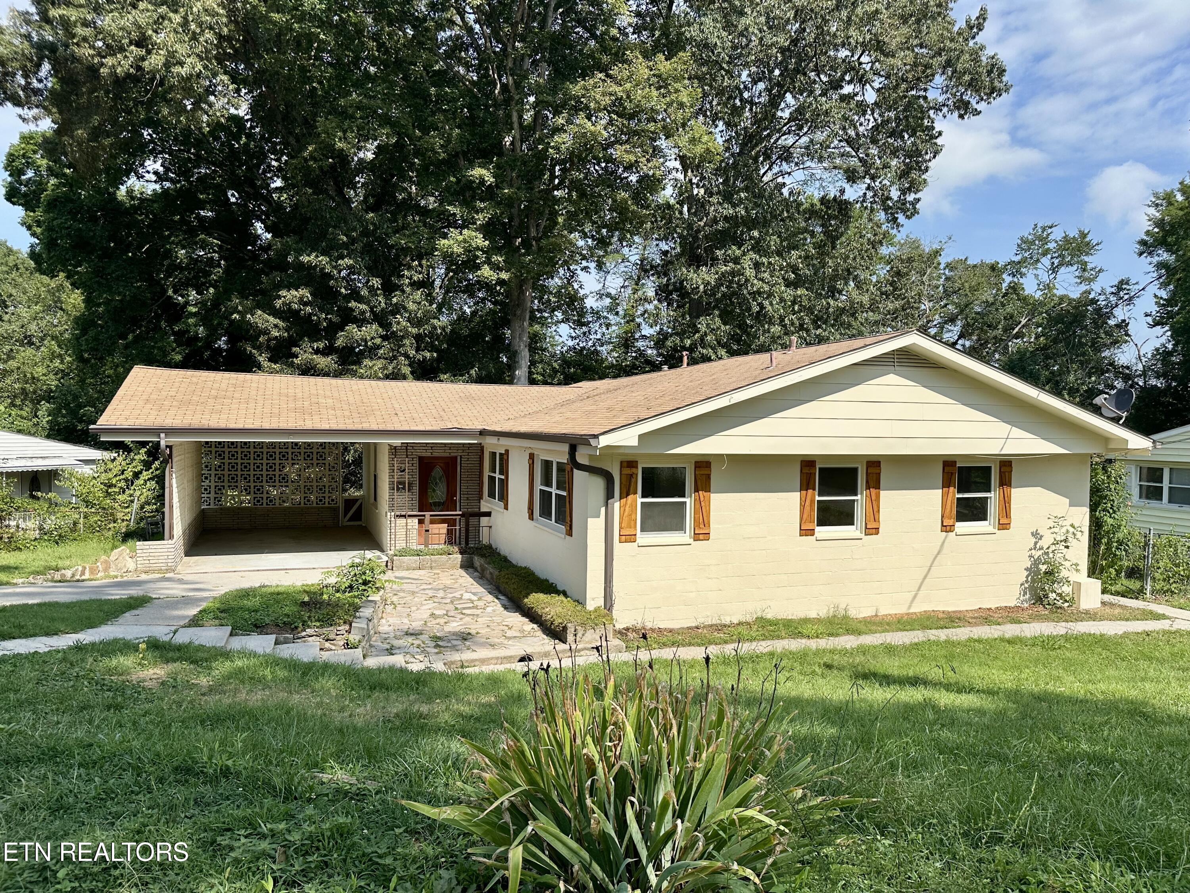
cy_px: 446
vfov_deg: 56.8
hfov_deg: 71.6
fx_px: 825
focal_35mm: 24
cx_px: 595
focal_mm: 6.86
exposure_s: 1/4184
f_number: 1.78
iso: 80
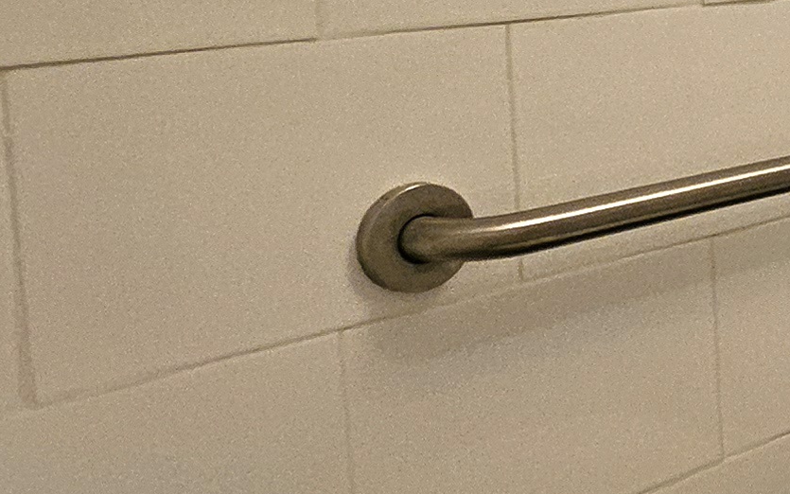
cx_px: 1384
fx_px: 1421
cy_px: 20
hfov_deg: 21.6
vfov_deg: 19.2
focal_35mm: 66
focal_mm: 1.7
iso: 200
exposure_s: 1/60.2
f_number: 2.2
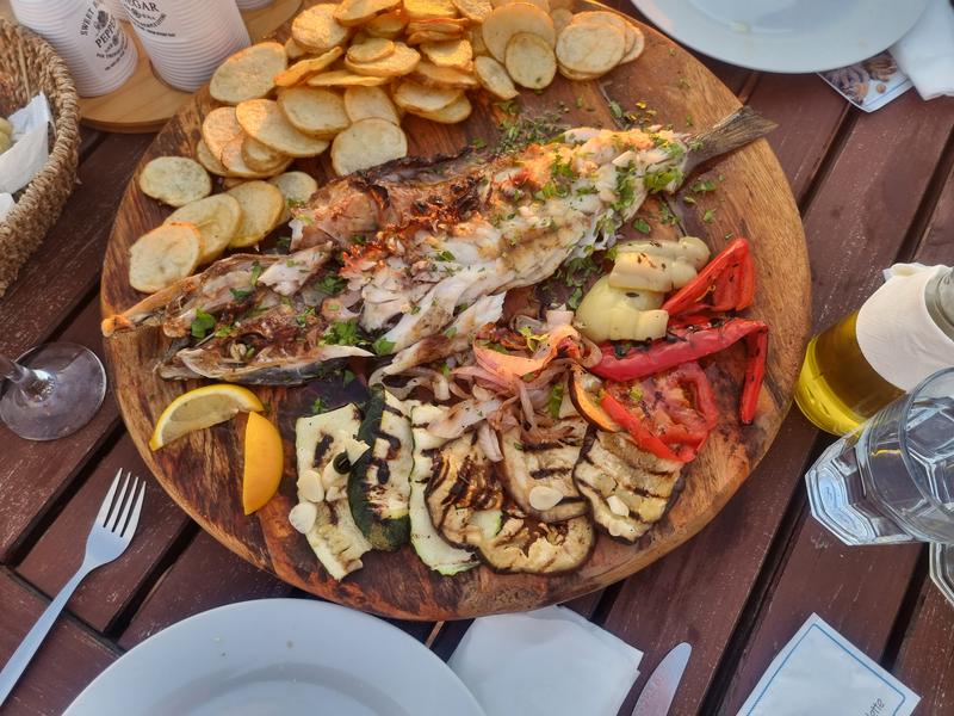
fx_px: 661
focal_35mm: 24
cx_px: 477
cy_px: 358
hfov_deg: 71.6
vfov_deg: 56.8
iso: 80
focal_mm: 6.7
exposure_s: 1/100
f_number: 1.8
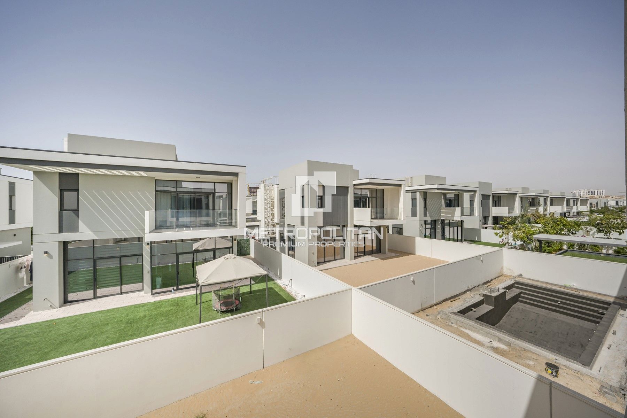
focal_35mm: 12
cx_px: 314
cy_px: 209
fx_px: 209
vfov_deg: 90.0
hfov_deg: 112.6
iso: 100
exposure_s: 1/1000
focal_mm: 12
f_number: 9
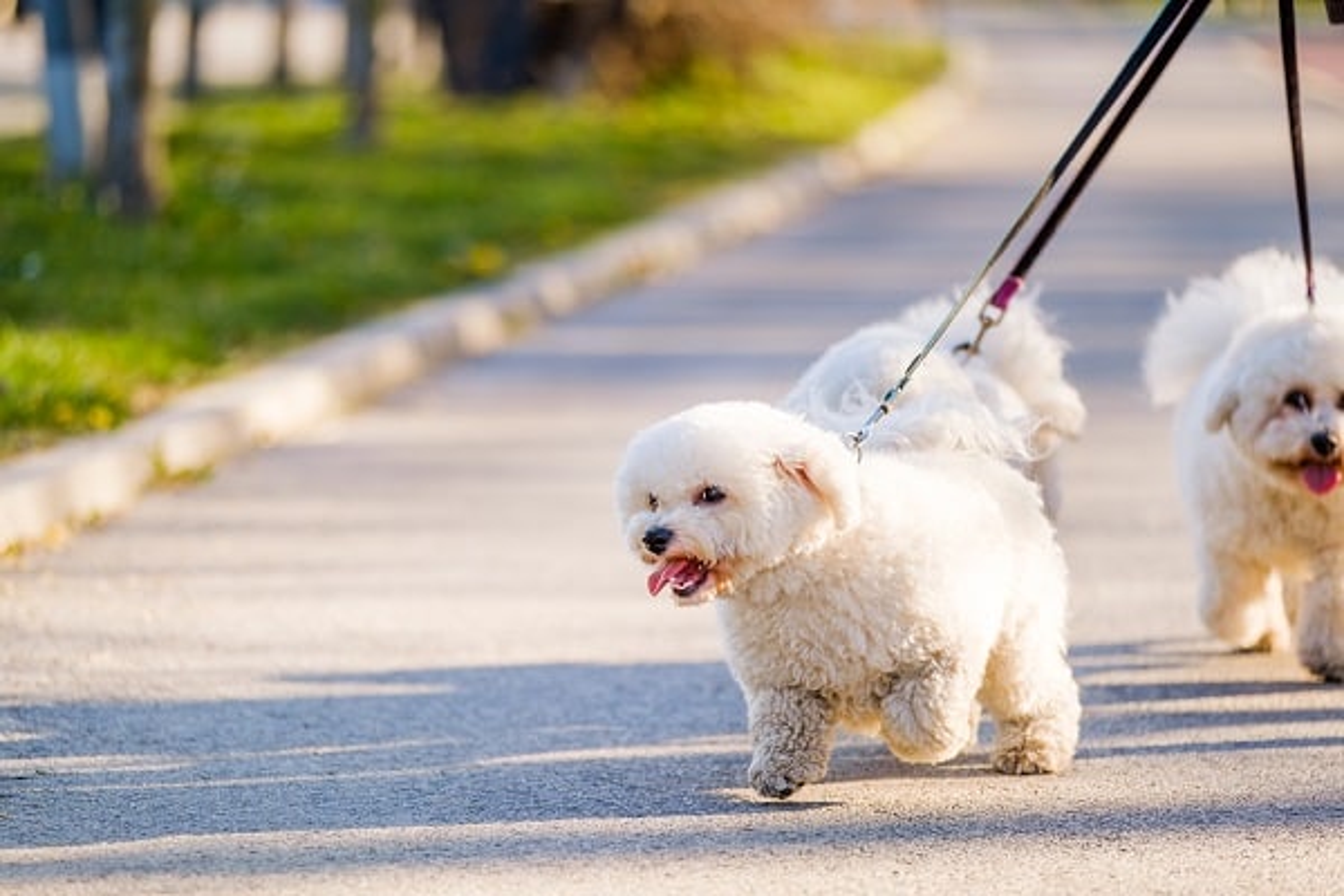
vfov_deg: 6.5
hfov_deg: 9.8
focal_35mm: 210
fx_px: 7839
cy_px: 448
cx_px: 672
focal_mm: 140
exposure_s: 1/850
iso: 200
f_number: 2.8
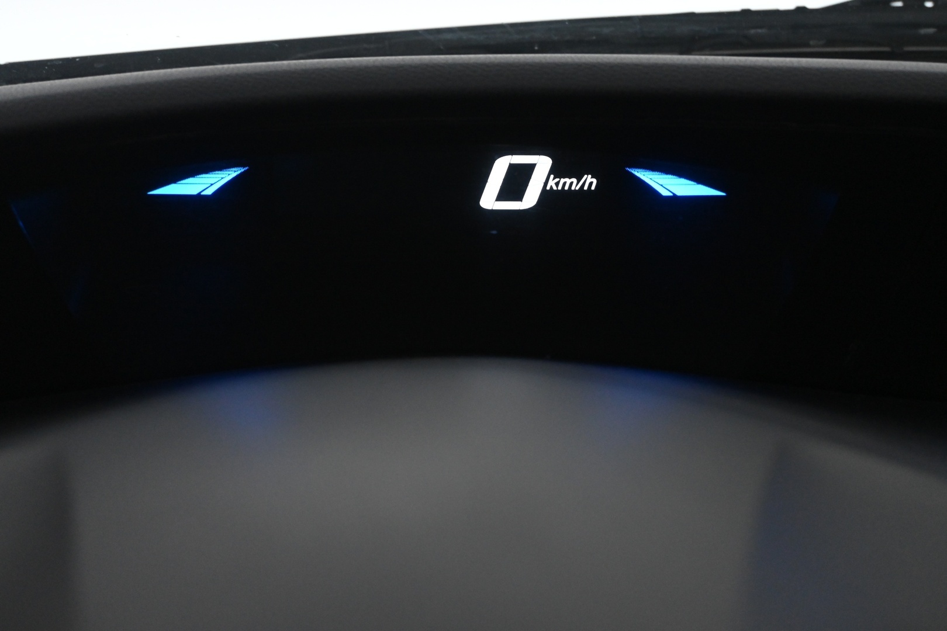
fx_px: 1539
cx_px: 474
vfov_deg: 23.2
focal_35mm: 58
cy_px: 316
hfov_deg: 34.2
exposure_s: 1/60
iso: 2500
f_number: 5.6
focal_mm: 39
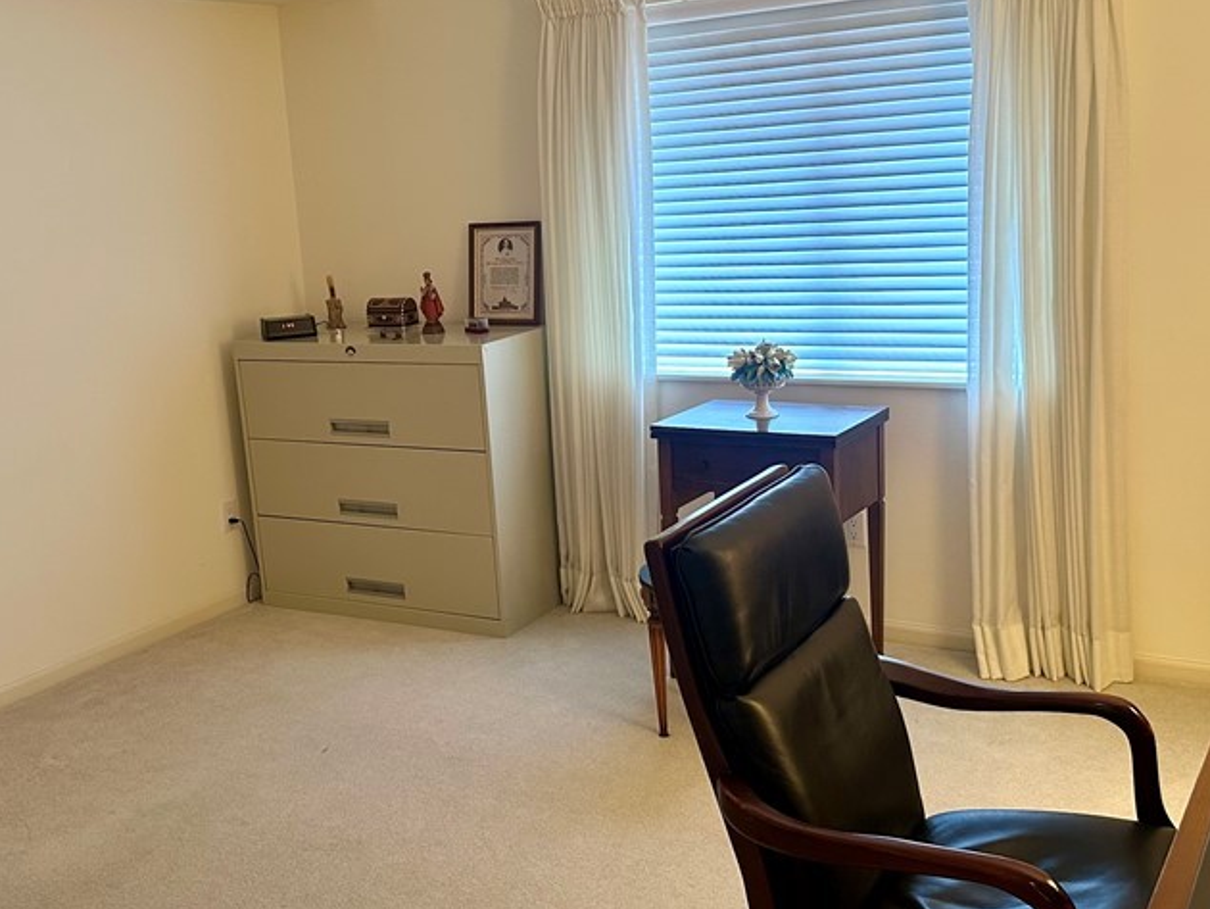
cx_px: 536
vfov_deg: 36.8
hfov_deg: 47.8
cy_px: 448
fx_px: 1364
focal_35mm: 39
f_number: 1.78
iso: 250
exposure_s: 1/60
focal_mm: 6.86
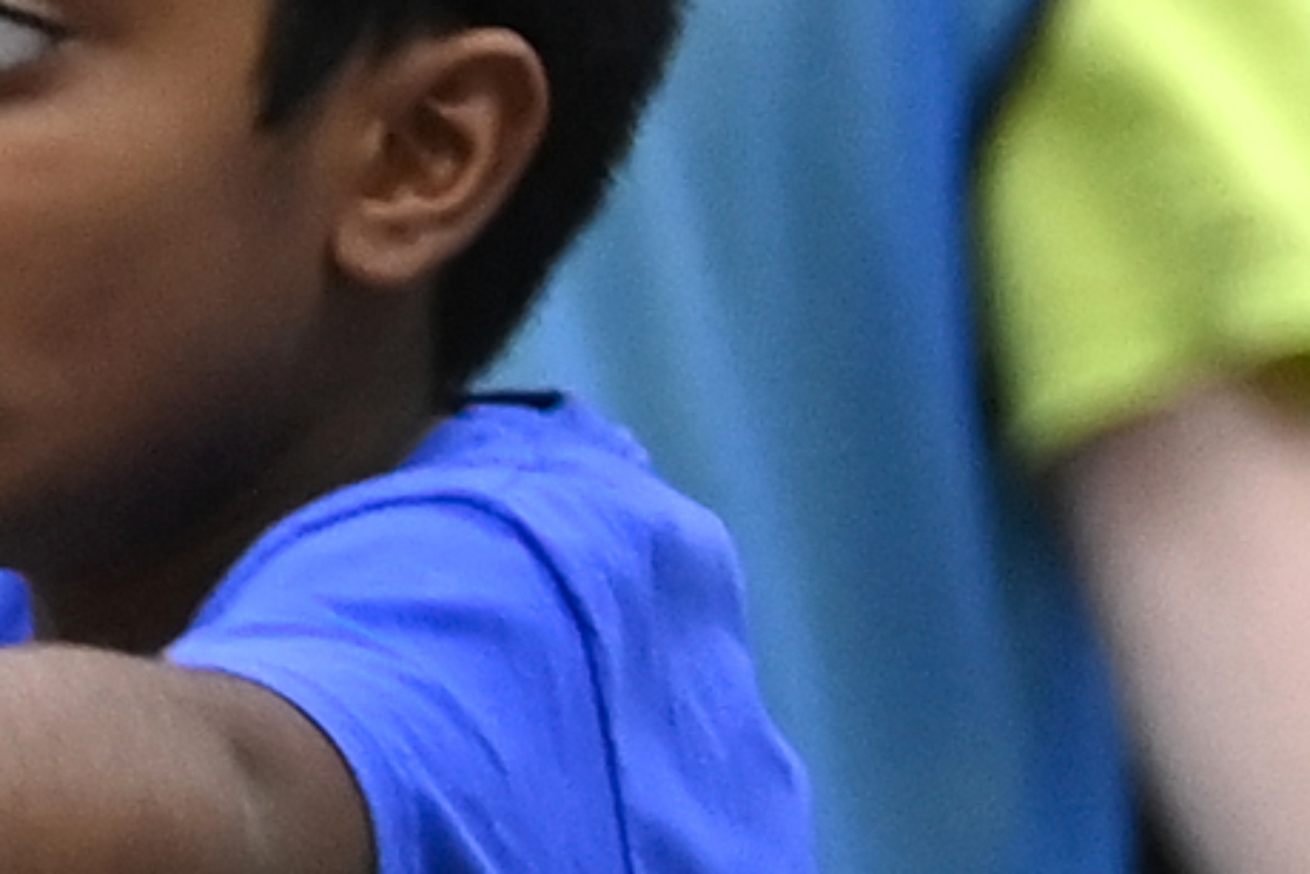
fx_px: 35597
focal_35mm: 978
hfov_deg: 2.1
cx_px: -2415
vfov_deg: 1.4
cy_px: 1181
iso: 3200
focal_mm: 150
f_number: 2.8
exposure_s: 1/640
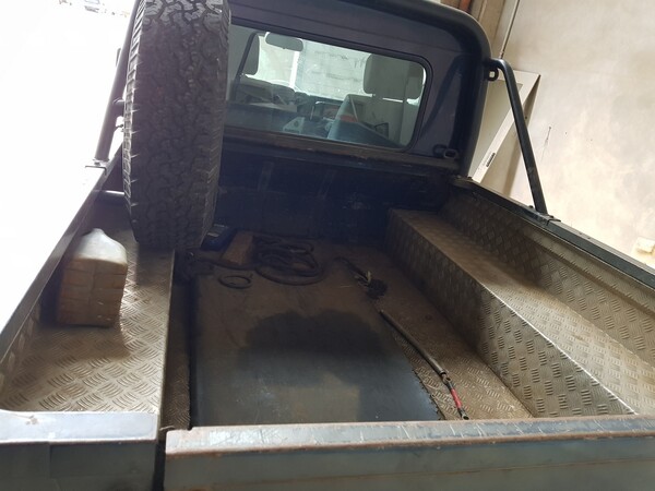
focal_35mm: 26
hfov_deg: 67.3
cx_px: 328
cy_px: 246
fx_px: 492
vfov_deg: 53.1
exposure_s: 1/50
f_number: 1.7
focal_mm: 4.2
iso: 200
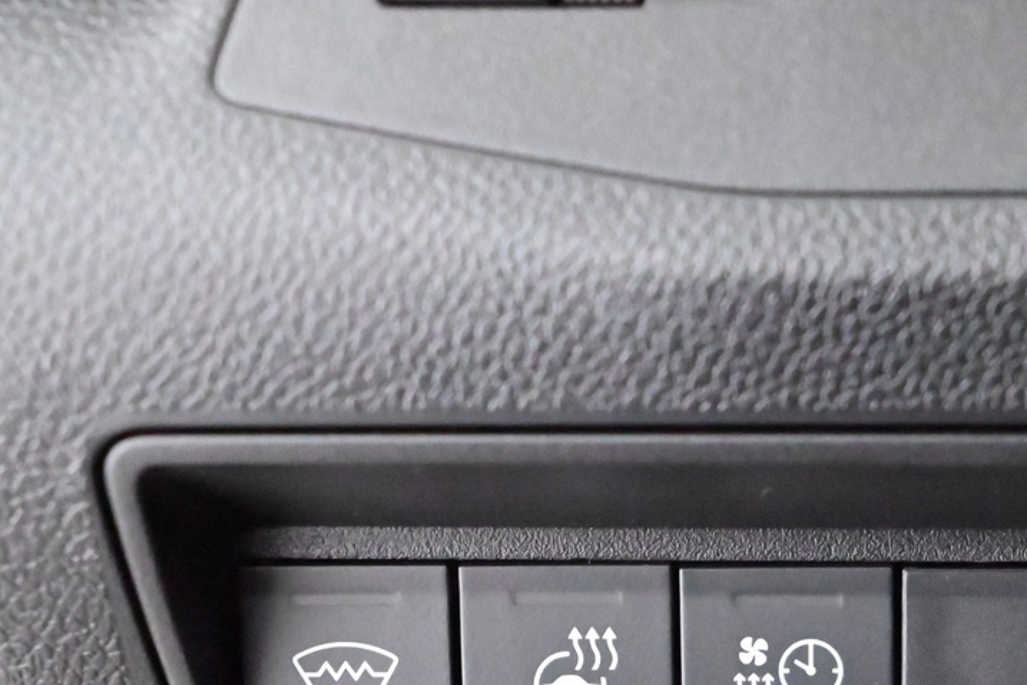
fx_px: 3223
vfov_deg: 11.9
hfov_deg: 18.0
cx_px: 794
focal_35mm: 113
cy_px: 748
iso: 25600
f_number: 6.3
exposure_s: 1/60
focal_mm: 50
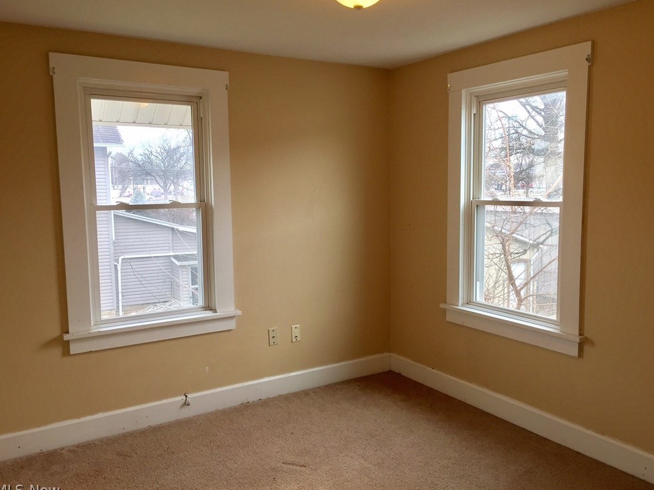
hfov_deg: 60.0
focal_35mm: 30
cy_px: 248
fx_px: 567
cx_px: 330
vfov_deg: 46.8
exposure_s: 1/60
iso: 32
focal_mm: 4.15
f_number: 2.2
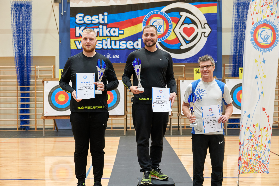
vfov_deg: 22.2
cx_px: 140
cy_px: 93
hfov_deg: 32.9
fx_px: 472
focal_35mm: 61
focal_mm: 61
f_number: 6
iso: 1600
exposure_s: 1/100
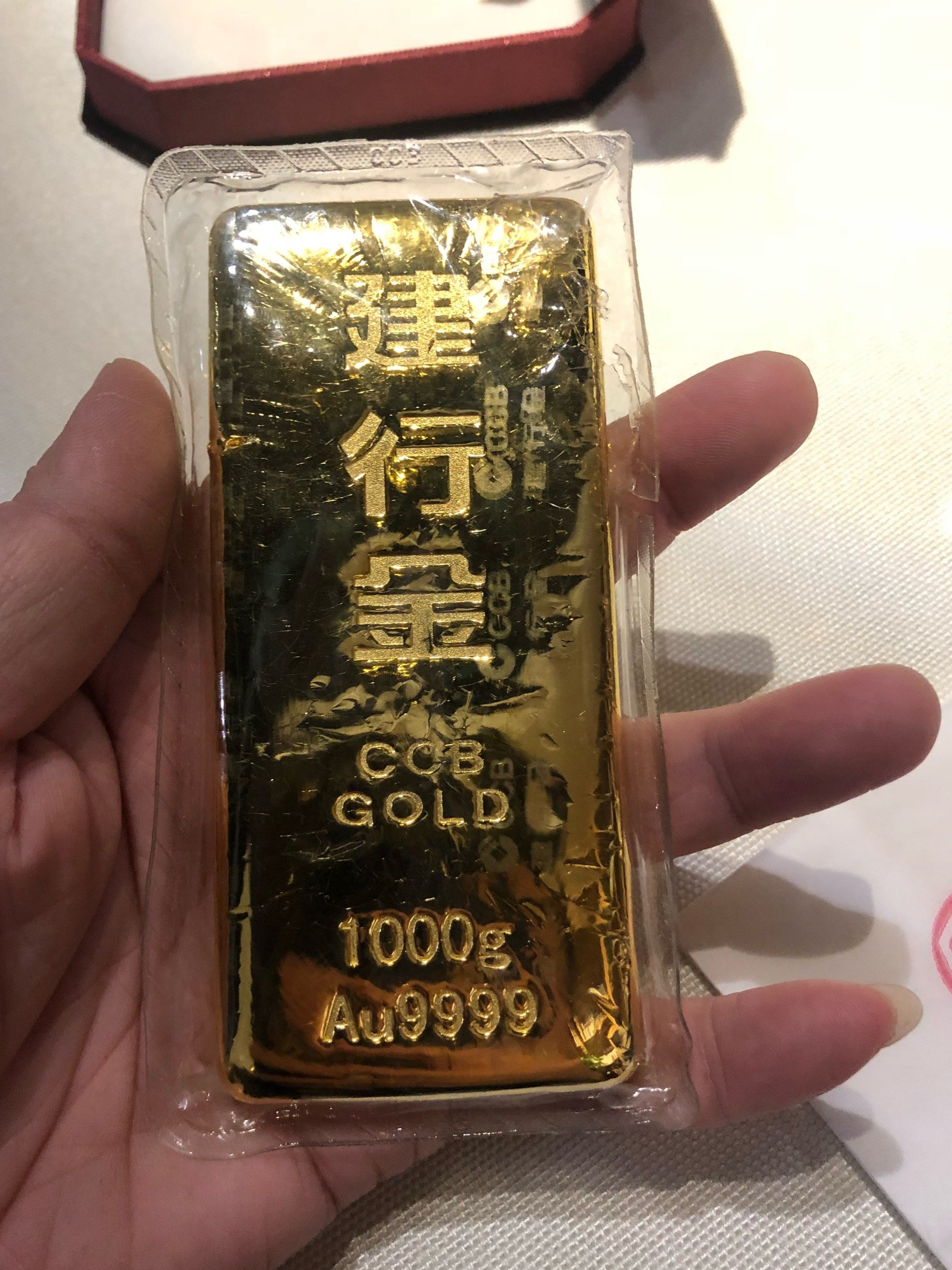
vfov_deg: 61.6
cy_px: 654
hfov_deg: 48.2
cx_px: 460
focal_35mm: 29
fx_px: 1063
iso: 80
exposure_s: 1/15
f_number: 1.8
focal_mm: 3.99
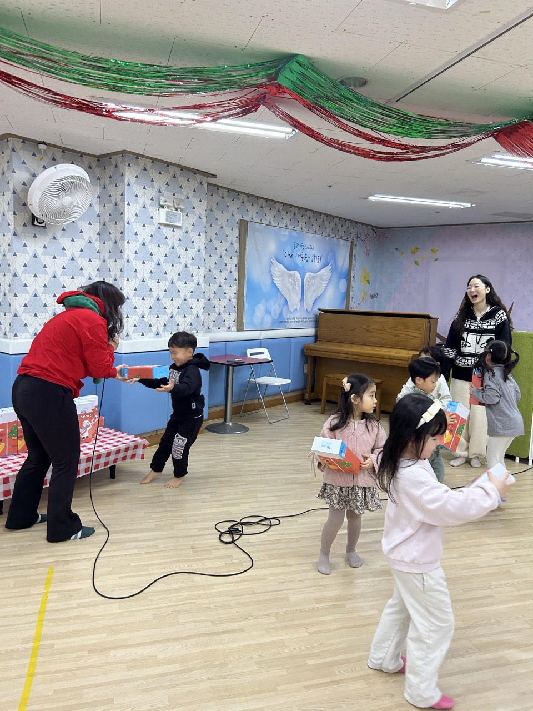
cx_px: 266
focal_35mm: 26
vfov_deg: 67.3
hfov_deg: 53.1
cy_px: 356
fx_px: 534
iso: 125
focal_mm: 5.7
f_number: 1.5
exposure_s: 1/120
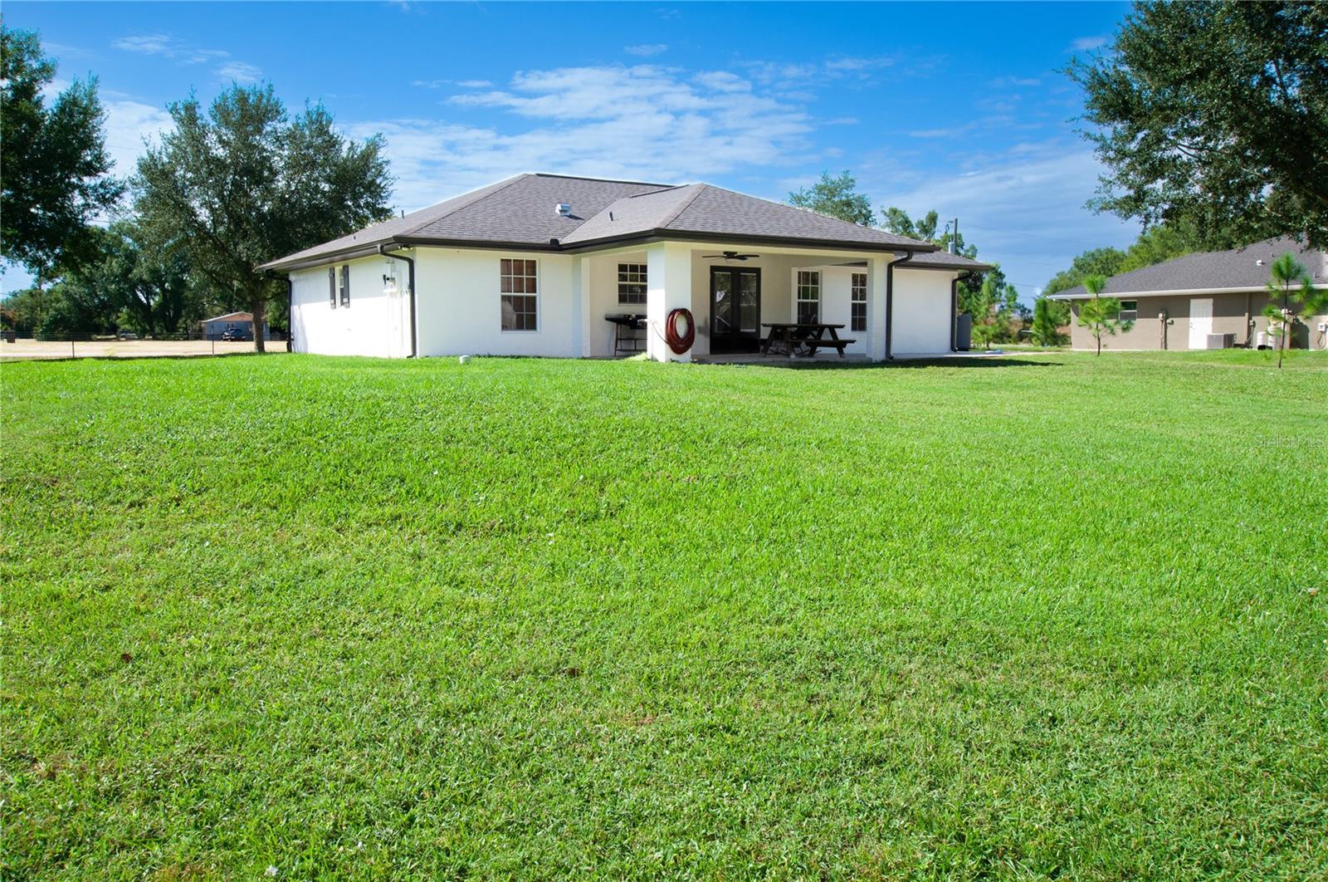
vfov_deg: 43.5
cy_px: 441
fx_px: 1105
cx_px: 664
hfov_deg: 62.0
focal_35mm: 30
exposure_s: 1/640
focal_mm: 20
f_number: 9
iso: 400
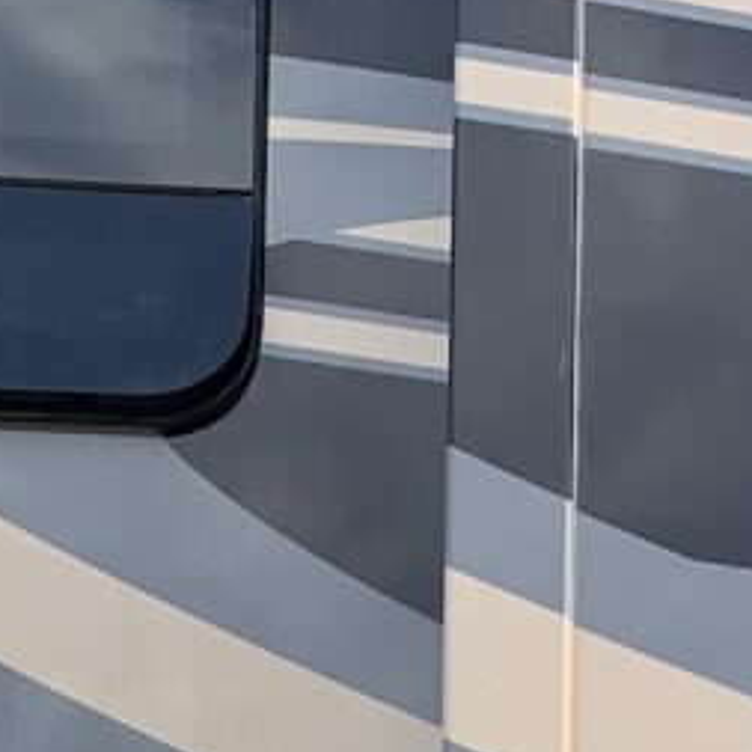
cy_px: 1382
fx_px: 2949
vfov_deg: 13.0
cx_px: 1085
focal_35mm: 120
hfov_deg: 13.8
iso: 25
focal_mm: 4.25
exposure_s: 1/871
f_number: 1.8
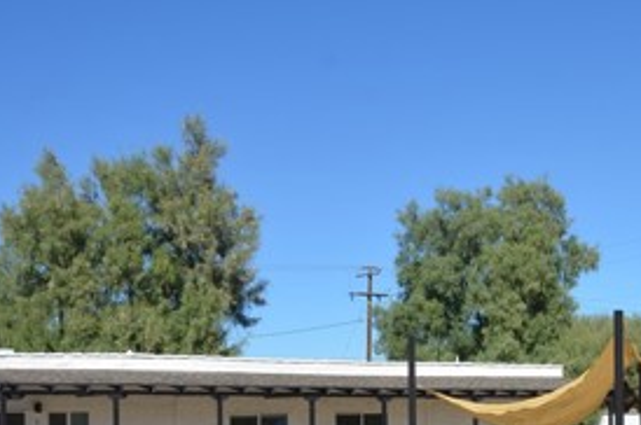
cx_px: 685
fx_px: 1245
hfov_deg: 26.8
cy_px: 404
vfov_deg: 19.0
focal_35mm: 70
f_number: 9
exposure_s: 1/320
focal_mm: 20
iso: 100
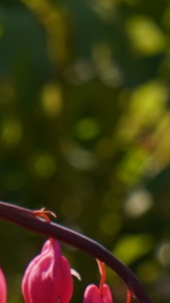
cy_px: 496
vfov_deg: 2.5
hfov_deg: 1.4
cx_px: -156
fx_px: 6952
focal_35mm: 867
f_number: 11
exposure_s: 1/80
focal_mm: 100
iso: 100
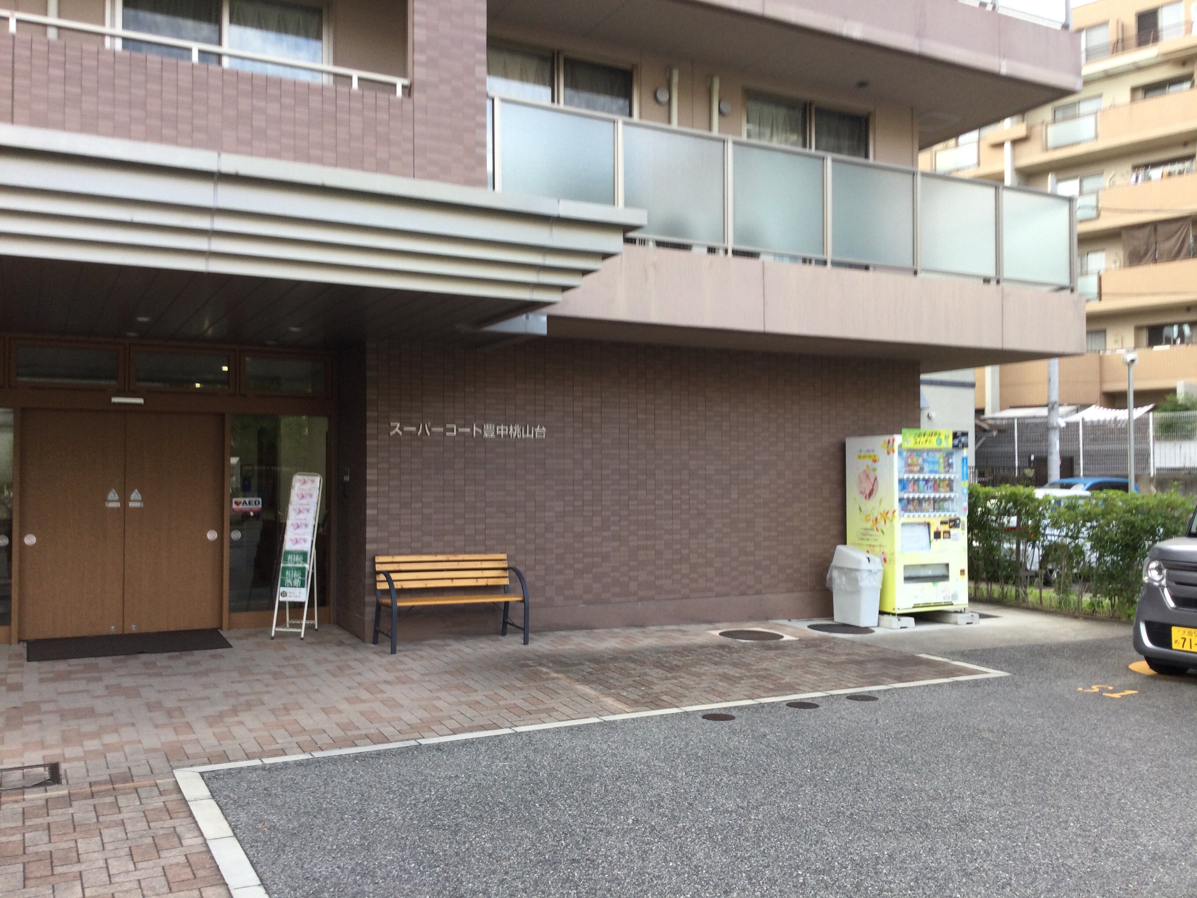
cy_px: 449
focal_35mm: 31
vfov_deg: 45.4
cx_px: 598
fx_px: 1072
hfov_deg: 58.4
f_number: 2.4
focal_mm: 3.3
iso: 32
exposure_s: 1/60
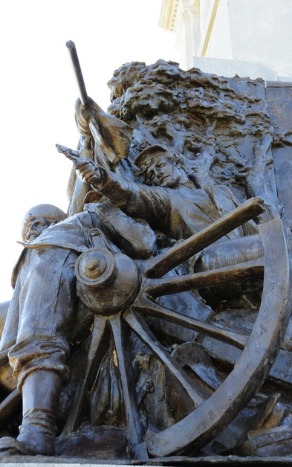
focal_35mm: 56
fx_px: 712
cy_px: 233
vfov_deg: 36.3
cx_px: 155
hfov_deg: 23.2
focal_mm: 36
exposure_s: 1/250
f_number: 8
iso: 1000
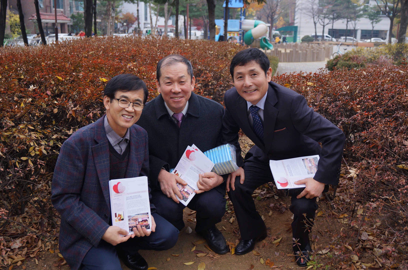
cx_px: 204
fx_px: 407
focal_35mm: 36
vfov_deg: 36.8
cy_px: 135
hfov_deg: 53.2
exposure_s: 1/60
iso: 160
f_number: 4.5
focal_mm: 24
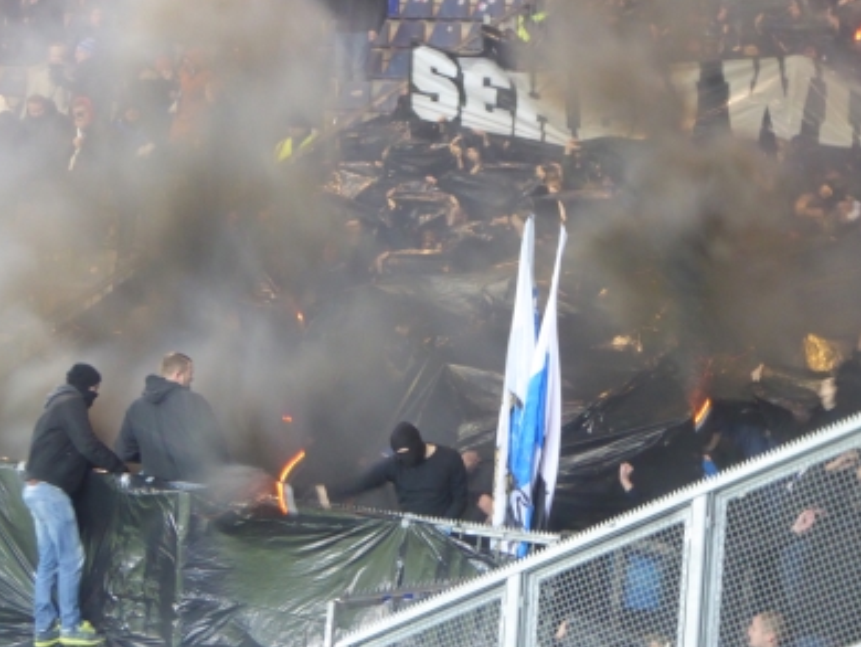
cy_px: 322
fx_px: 2812
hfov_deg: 17.4
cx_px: 461
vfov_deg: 13.1
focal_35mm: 113
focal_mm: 17.5
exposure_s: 1/5
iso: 800
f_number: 5
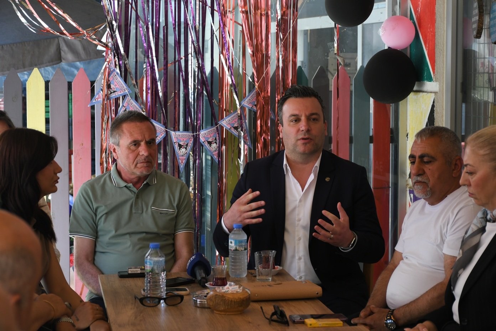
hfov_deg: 24.2
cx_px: 248
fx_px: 1157
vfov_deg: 16.3
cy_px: 166
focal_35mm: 84
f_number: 4.8
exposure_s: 1/125
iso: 400
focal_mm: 56
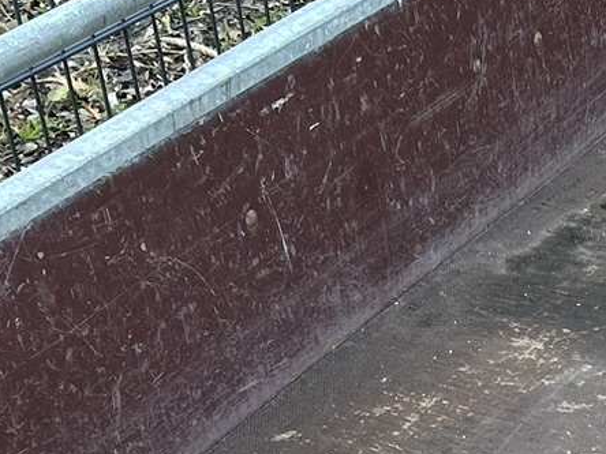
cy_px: 678
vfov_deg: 11.8
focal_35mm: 120
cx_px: 804
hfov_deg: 15.6
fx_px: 2101
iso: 50
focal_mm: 5.7
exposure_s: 1/336
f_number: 1.5
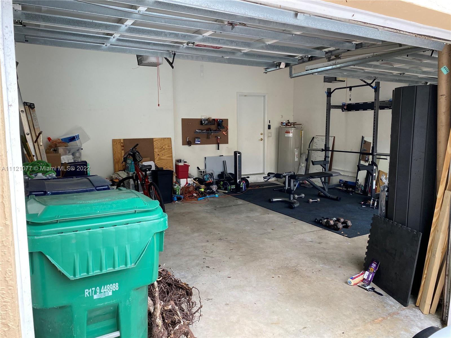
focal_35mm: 26
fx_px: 339
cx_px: 226
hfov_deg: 67.3
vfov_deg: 53.1
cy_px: 169
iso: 125
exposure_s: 1/117
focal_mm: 4.25
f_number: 1.8
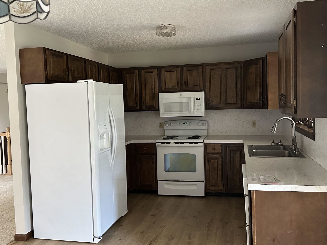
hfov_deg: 58.3
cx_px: 177
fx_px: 293
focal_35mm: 31
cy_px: 121
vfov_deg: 45.4
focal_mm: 6.86
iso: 800
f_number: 1.78
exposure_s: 1/60
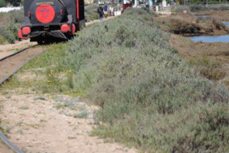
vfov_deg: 5.0
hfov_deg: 7.4
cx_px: 60
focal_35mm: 277
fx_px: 1760
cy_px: 27
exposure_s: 1/800
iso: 200
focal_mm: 105
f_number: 7.1
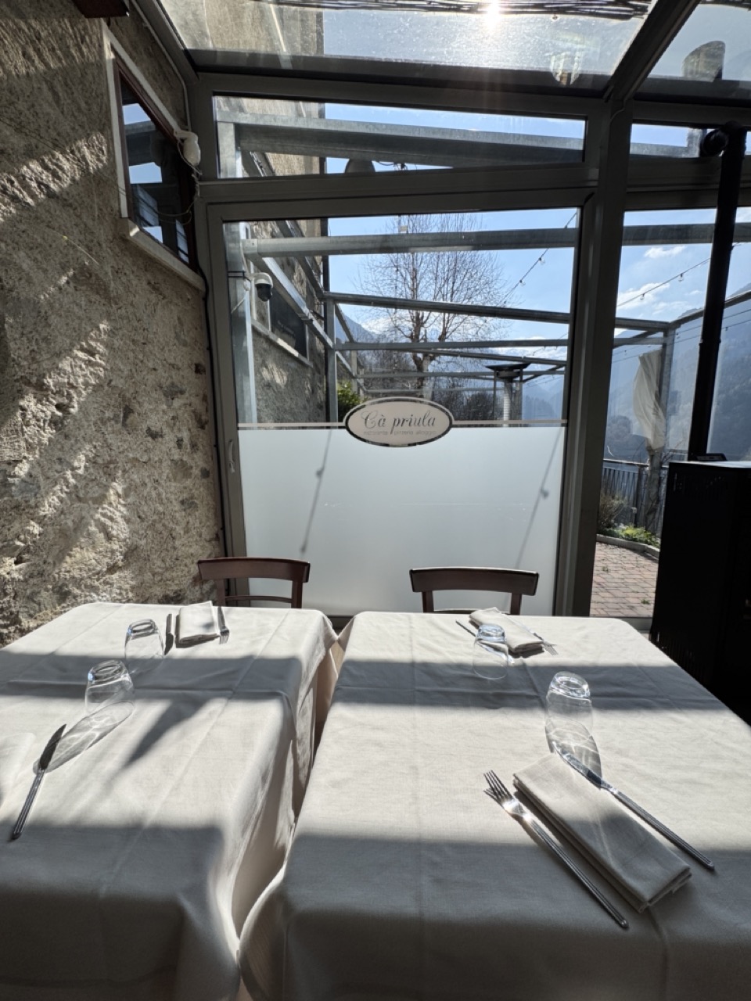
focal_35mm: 14
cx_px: 376
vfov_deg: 102.1
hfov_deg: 85.7
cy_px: 500
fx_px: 405
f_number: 2.2
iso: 50
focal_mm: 2.22
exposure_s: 1/2985
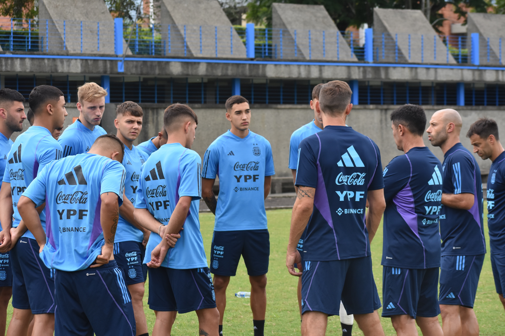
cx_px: 252
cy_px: 168
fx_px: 1683
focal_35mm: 120
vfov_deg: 11.4
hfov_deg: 17.1
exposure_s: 1/800
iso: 800
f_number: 7.1
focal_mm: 80
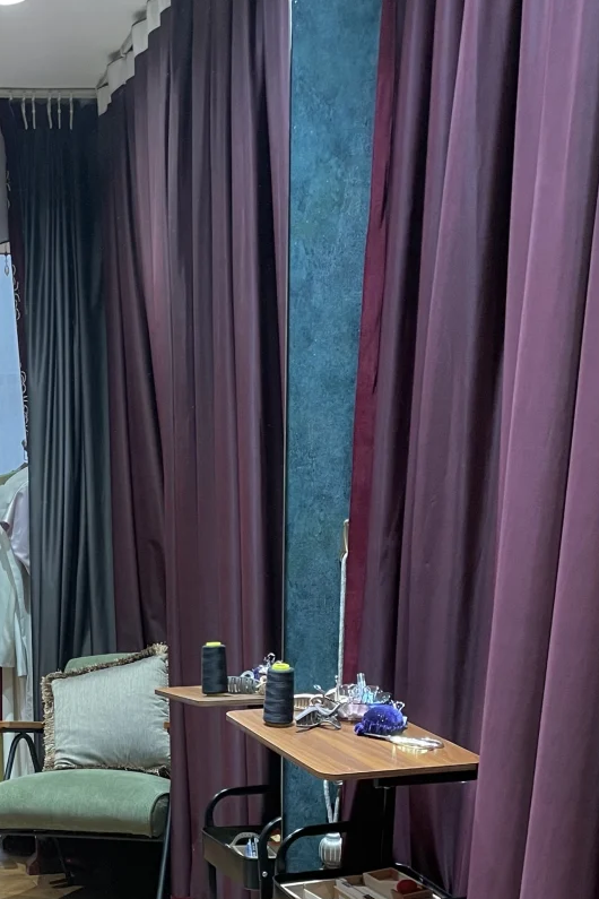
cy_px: 758
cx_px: -5
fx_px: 1223
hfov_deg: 26.1
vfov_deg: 38.4
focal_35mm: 49
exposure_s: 1/50
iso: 64
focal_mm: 4.2
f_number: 1.6
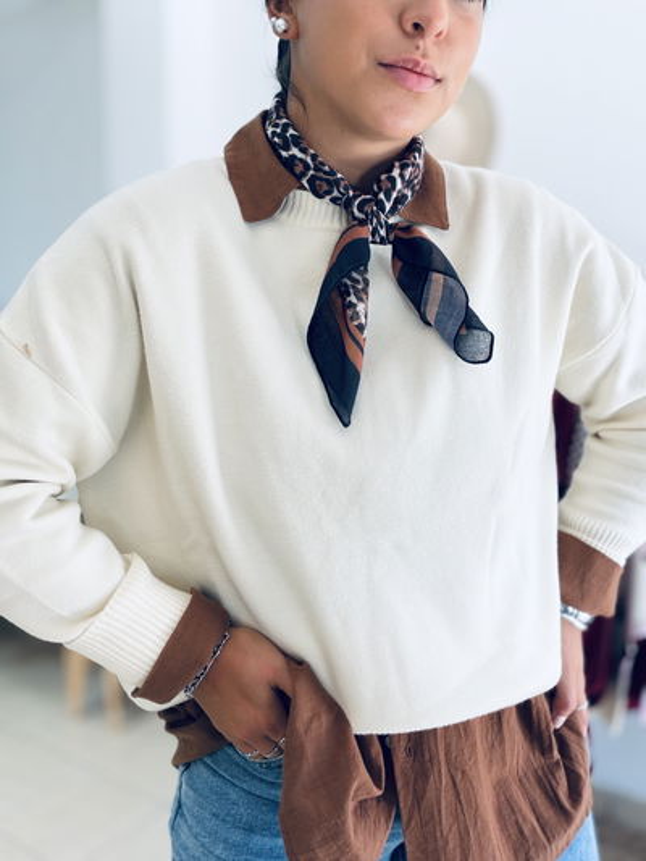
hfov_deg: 46.8
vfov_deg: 60.0
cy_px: 430
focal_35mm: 30
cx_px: 323
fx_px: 746
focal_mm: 2.71
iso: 64
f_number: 1.9
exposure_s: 1/121
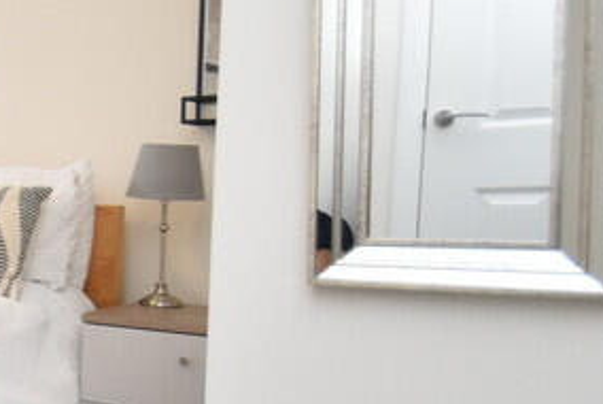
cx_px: -265
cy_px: 199
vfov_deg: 25.1
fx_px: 905
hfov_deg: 27.5
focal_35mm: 54
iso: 800
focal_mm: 10
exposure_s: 1/125
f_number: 3.5
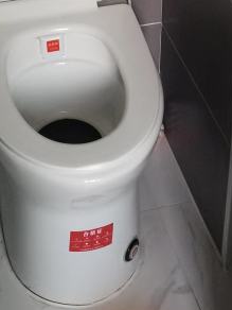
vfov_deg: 18.4
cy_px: -148
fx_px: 849
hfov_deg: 15.5
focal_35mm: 95
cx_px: 68
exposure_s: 1/18
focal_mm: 5.58
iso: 1000
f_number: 1.8
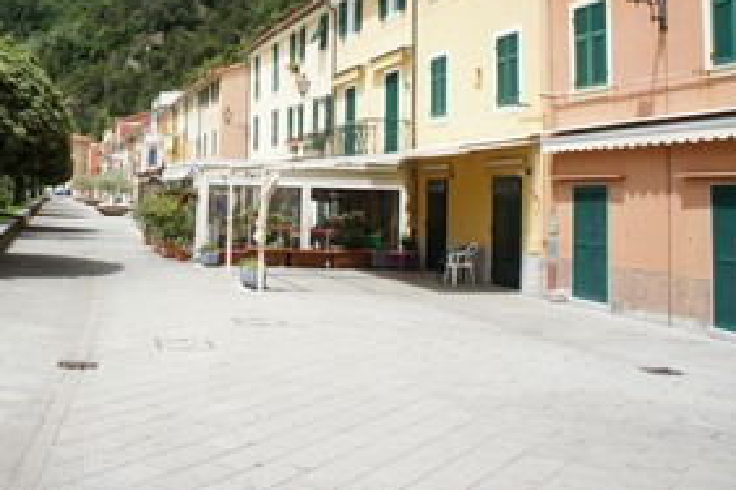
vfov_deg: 29.8
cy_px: 94
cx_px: 141
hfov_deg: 42.4
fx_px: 899
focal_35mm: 44
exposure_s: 1/250
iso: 200
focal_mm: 18
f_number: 11
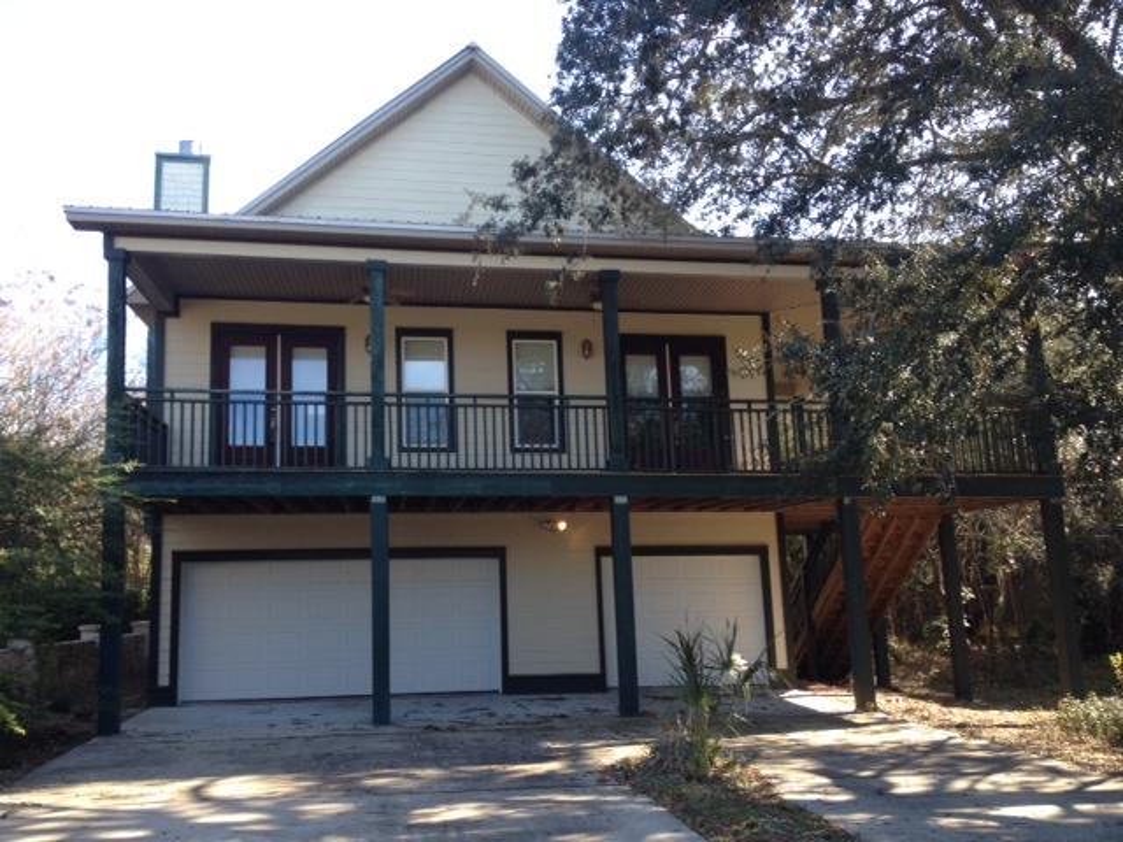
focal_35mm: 35
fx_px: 1135
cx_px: 562
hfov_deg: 52.6
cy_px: 421
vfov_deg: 40.7
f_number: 2.4
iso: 50
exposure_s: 1/254
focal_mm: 4.28
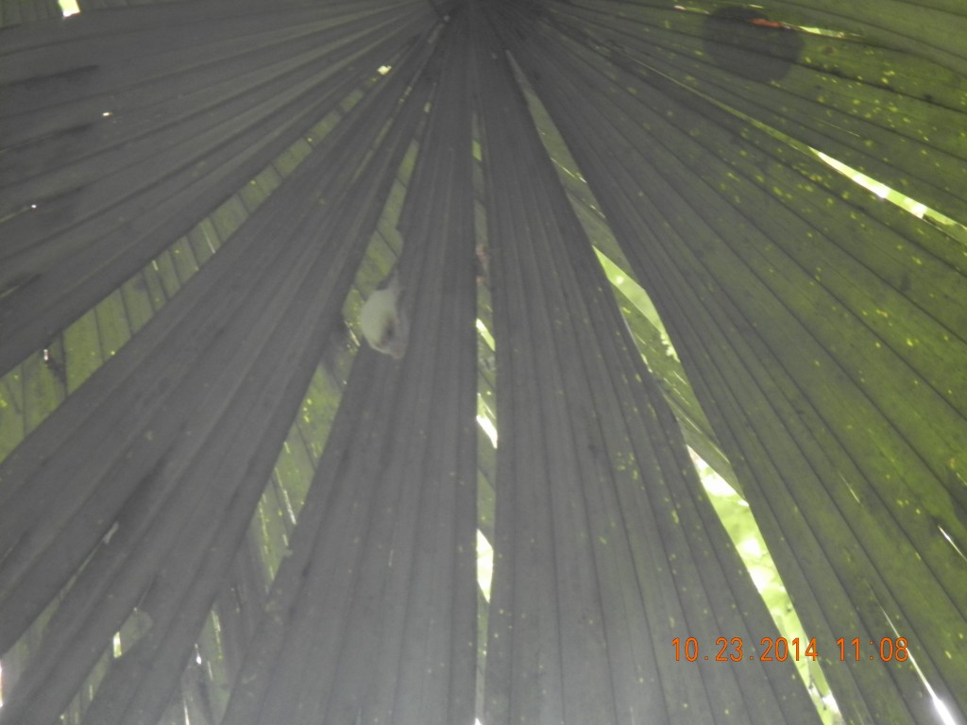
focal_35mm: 300
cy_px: 362
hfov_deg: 6.6
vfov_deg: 5.0
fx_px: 8381
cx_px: 484
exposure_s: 1/3.6
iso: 200
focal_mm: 54
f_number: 5.6
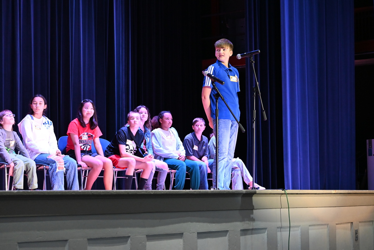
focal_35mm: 82
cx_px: 187
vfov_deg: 16.6
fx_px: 857
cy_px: 125
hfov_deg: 24.6
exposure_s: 1/100
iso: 3200
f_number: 4.5
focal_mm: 55
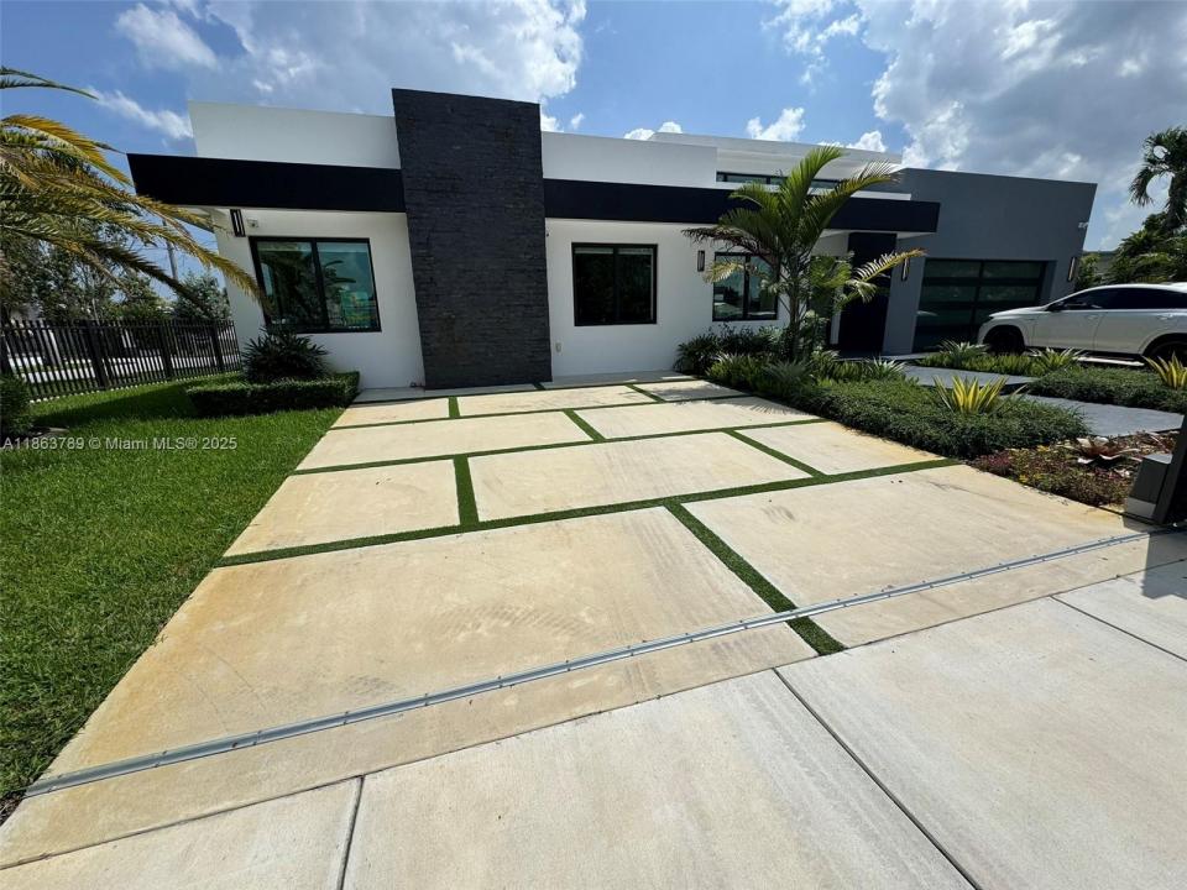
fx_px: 480
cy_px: 445
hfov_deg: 102.1
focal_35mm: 14
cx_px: 594
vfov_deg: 85.7
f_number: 2.2
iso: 32
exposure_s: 1/3906
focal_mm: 2.22
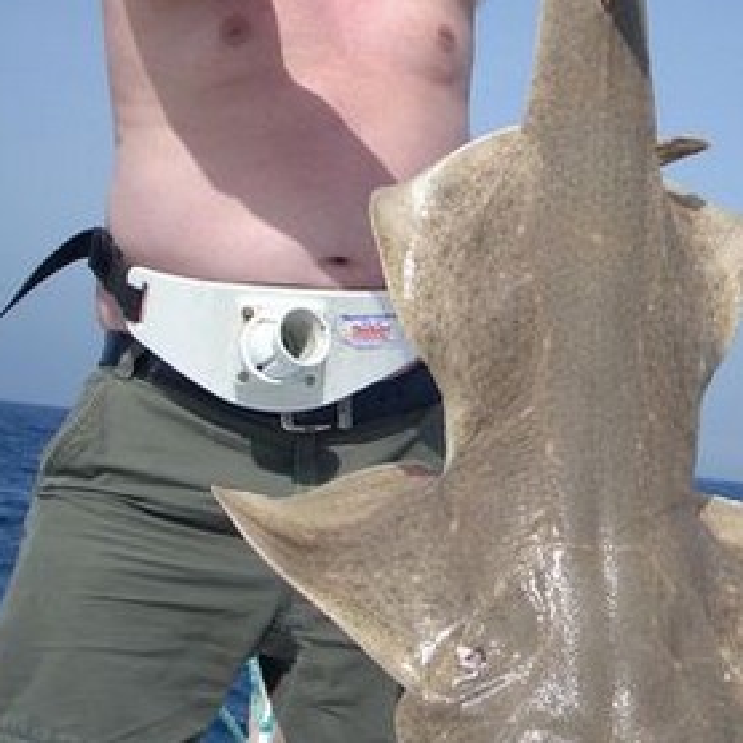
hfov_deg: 23.0
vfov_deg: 23.3
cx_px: 607
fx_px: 1797
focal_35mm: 74
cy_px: 265
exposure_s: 1/386
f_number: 5.6
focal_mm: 6.2
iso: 64
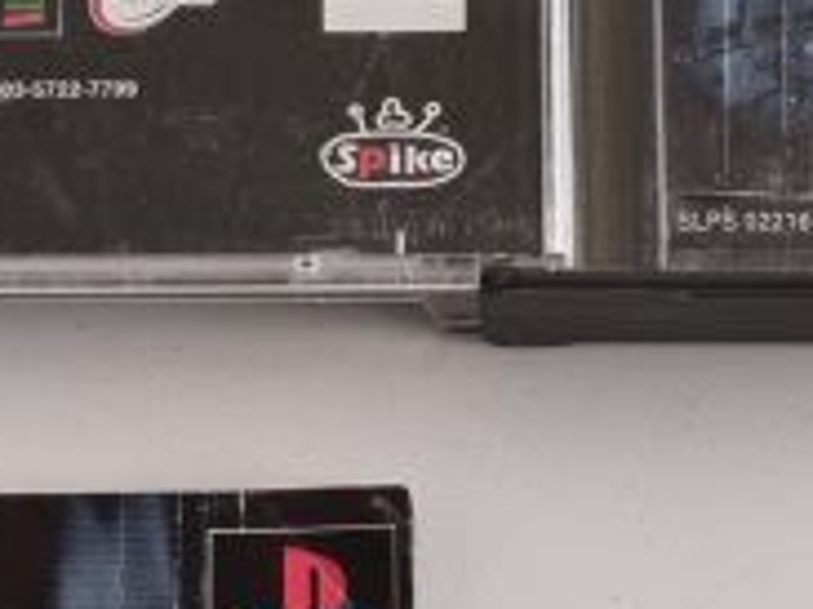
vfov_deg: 10.4
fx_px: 3333
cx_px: 378
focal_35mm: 142
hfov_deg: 13.9
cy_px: 520
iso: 640
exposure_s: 1/25
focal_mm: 5.4
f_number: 1.8
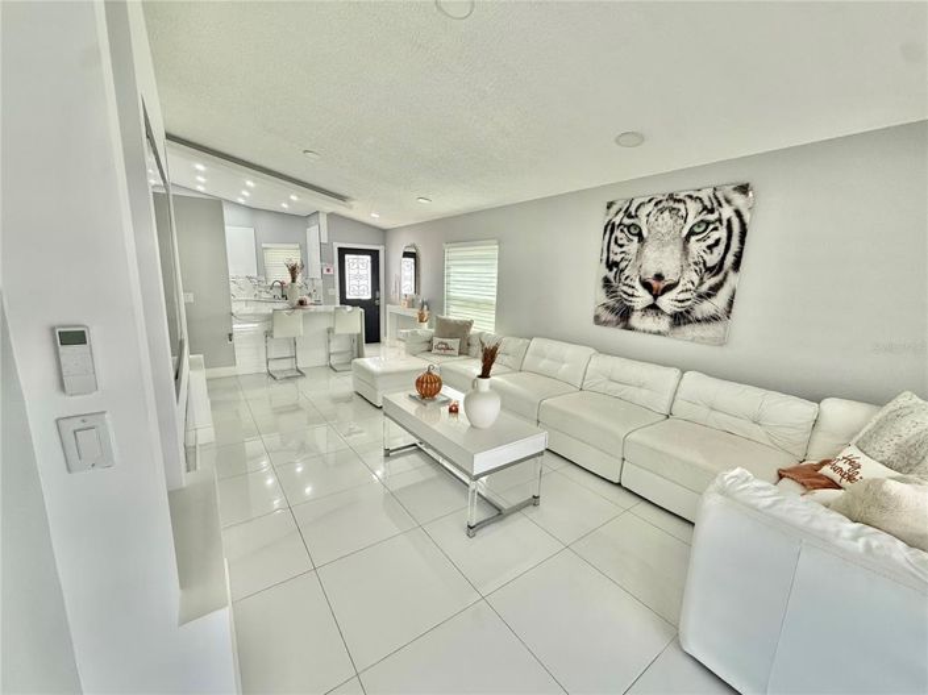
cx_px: 464
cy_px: 348
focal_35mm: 14
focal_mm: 2.22
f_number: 2.2
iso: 125
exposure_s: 1/120
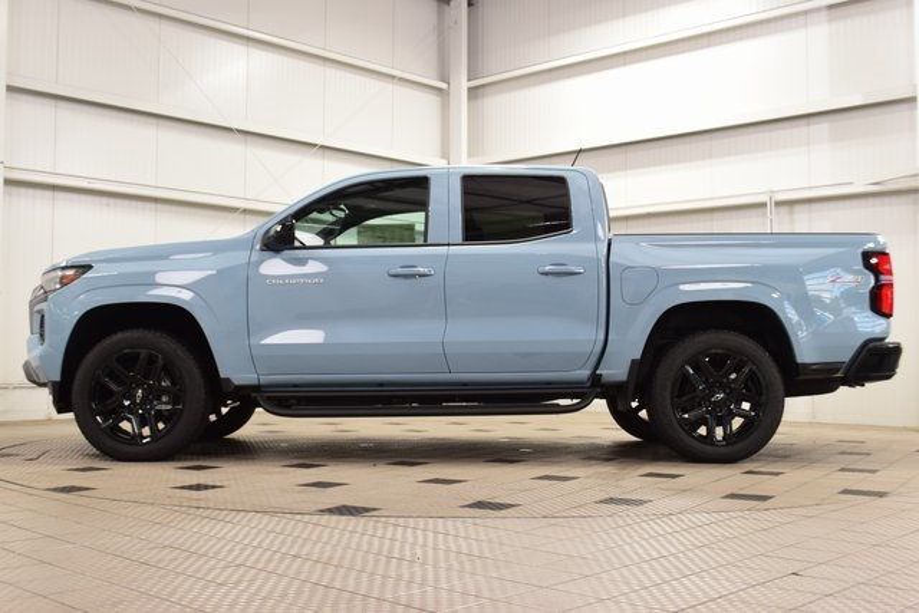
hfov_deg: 49.5
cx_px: 460
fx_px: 996
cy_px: 306
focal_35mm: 39
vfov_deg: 34.2
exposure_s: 1/30
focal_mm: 26
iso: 1100
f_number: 7.1
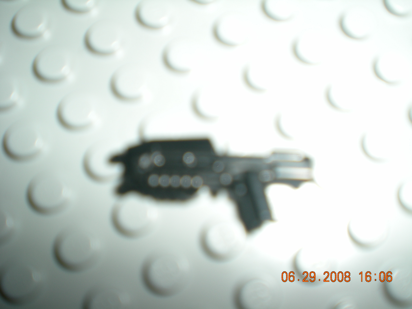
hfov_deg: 49.0
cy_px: 154
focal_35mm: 38
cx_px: 206
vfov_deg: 37.7
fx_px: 452
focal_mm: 6.3
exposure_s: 1/60
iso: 50
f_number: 3.1
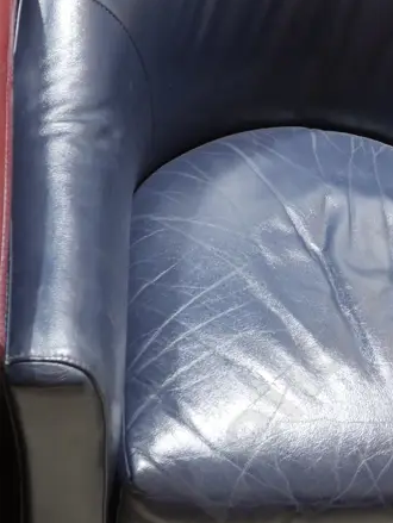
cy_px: 247
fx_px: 1270
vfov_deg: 23.3
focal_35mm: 84
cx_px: 396
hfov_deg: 17.2
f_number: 4
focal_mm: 18
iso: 640
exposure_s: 1/60
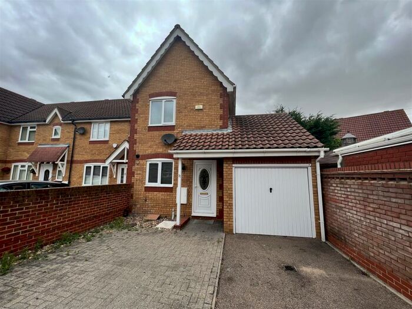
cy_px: 154
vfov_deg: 89.9
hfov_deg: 106.2
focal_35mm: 13
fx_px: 155
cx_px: 206
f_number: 1.8
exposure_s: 1/341
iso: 32
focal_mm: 1.57
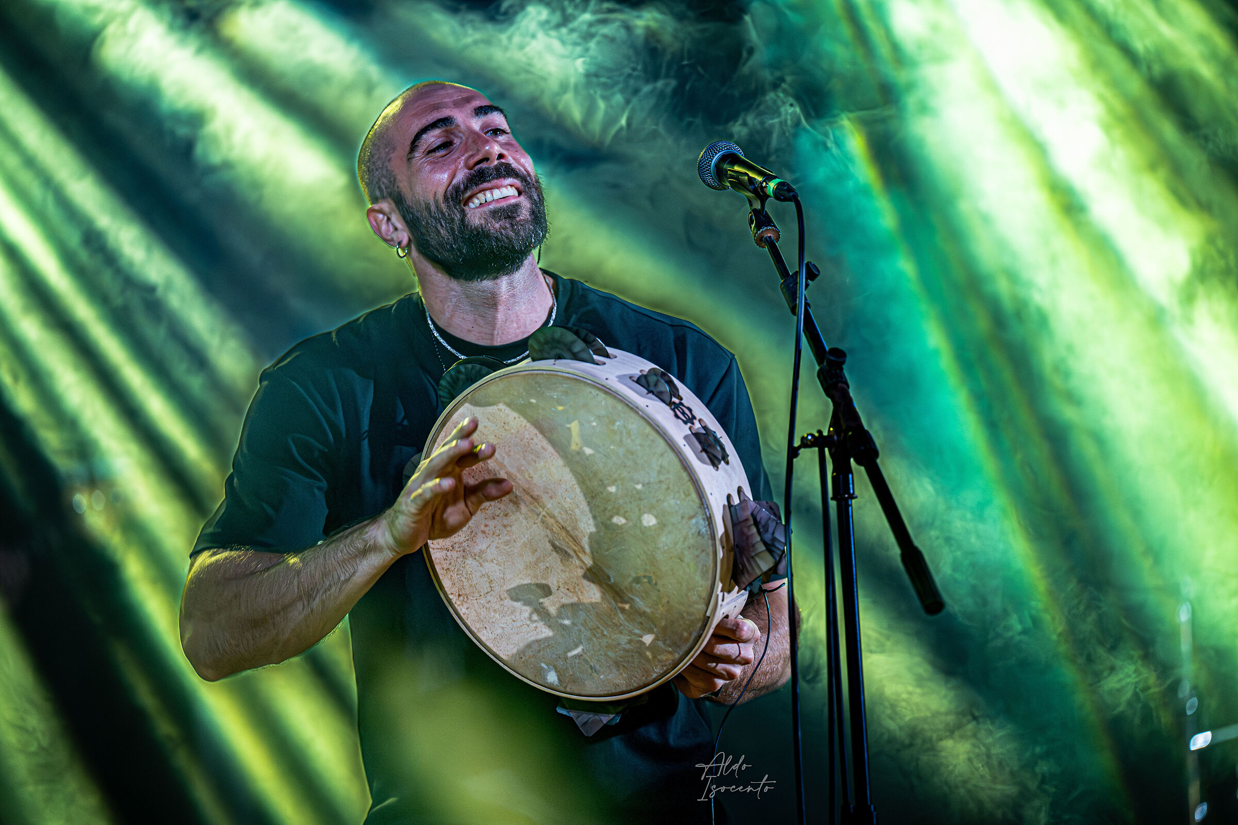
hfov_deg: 10.3
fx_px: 6877
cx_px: 619
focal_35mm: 200
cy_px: 412
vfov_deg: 6.9
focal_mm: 200
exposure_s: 1/320
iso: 4000
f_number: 2.8
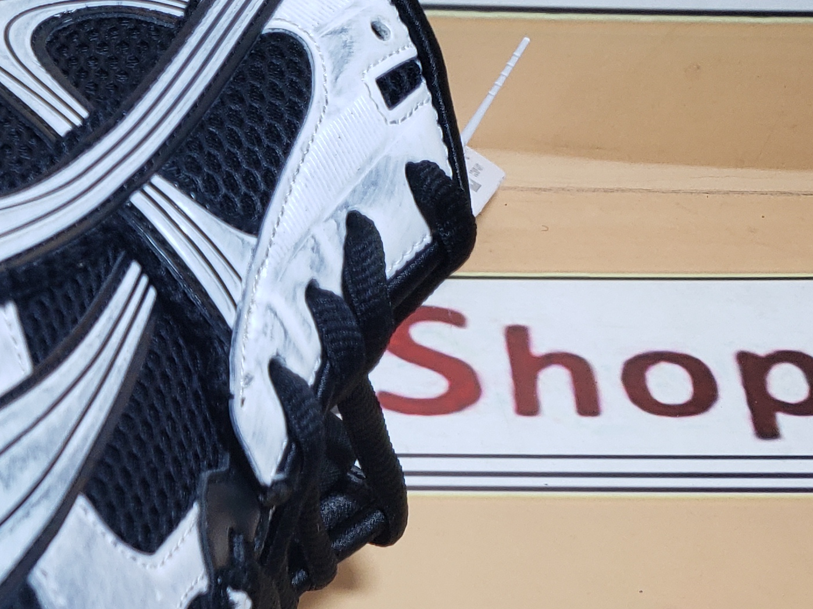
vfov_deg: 19.4
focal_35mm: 75
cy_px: 507
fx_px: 1761
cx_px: -280
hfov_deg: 22.8
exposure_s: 1/523
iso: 50
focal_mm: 4.3
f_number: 2.4
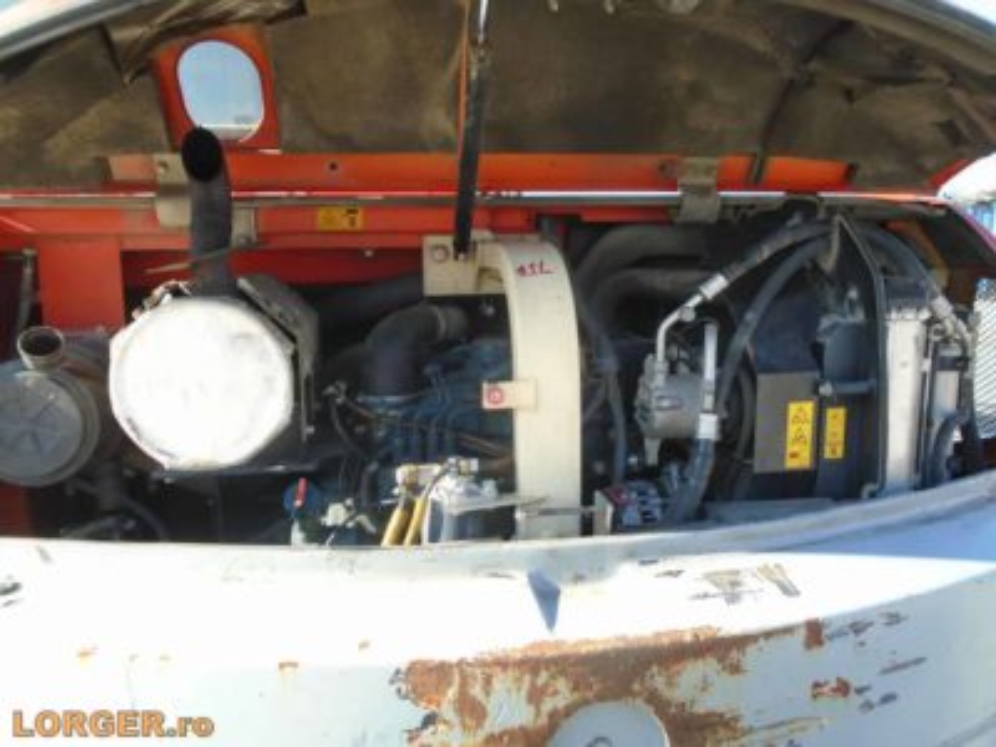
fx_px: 748
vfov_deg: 53.1
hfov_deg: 67.3
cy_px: 374
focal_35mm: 26
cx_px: 498
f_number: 3.2
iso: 100
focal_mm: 4.6
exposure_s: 1/200
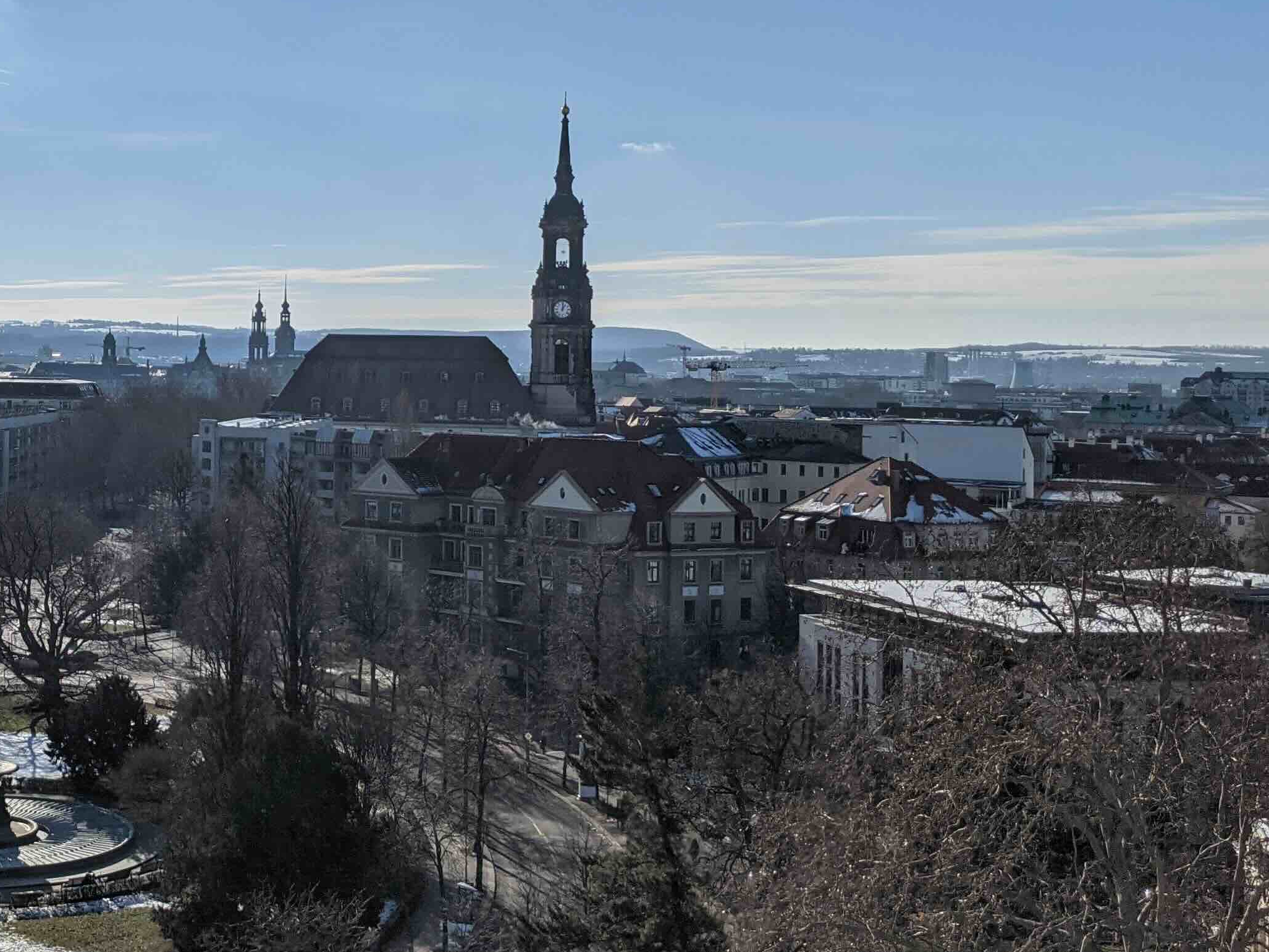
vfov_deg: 27.4
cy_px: 314
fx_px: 1943
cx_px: 162
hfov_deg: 34.4
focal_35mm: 53
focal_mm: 4.38
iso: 53
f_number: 1.73
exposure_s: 1/11765
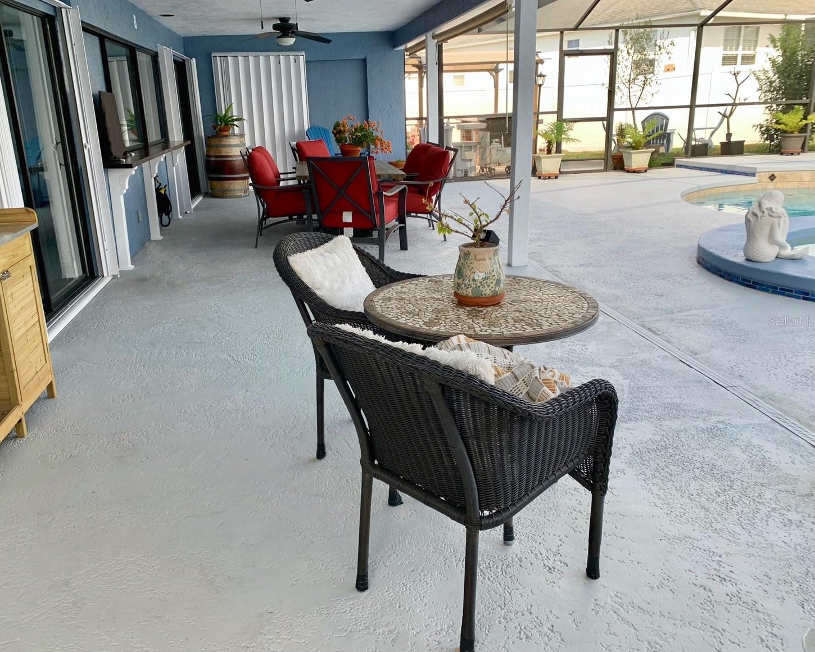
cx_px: 372
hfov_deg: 62.1
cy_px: 320
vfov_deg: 51.5
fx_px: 675
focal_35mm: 28
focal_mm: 4.25
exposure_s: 1/122
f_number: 1.8
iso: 25
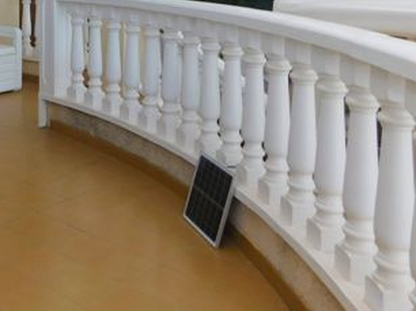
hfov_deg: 33.2
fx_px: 636
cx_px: -1
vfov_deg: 25.8
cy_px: -12
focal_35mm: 53
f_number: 3
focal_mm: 4
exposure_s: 1/1000
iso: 125
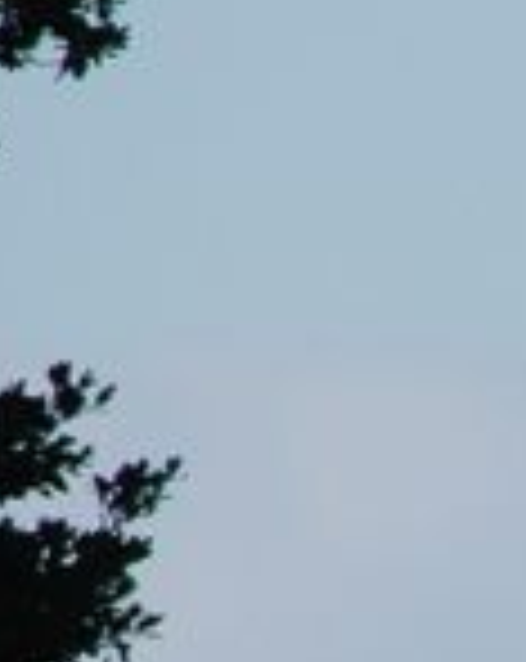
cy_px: 1279
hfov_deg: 0.5
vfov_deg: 0.7
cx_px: 2212
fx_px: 57448
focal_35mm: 2943
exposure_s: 1/1000
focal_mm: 300
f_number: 6.3
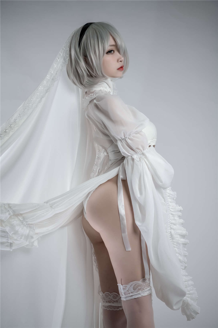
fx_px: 636
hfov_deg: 19.5
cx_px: 109
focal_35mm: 70
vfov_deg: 28.8
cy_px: 164
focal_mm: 70
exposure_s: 1/160
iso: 64
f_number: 4
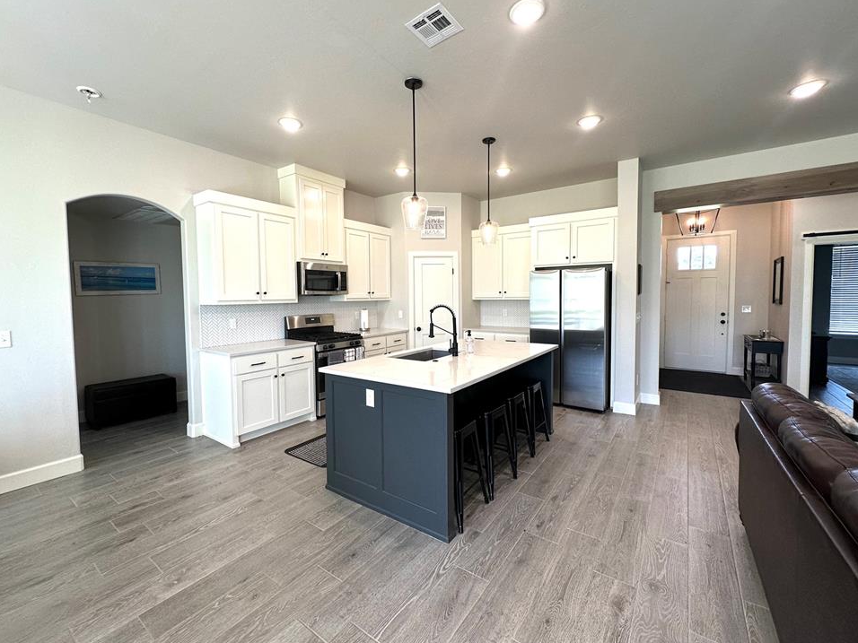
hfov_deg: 98.1
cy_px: 313
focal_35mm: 15
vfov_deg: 81.7
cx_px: 414
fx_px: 372
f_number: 2.2
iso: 125
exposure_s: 1/120
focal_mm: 2.22
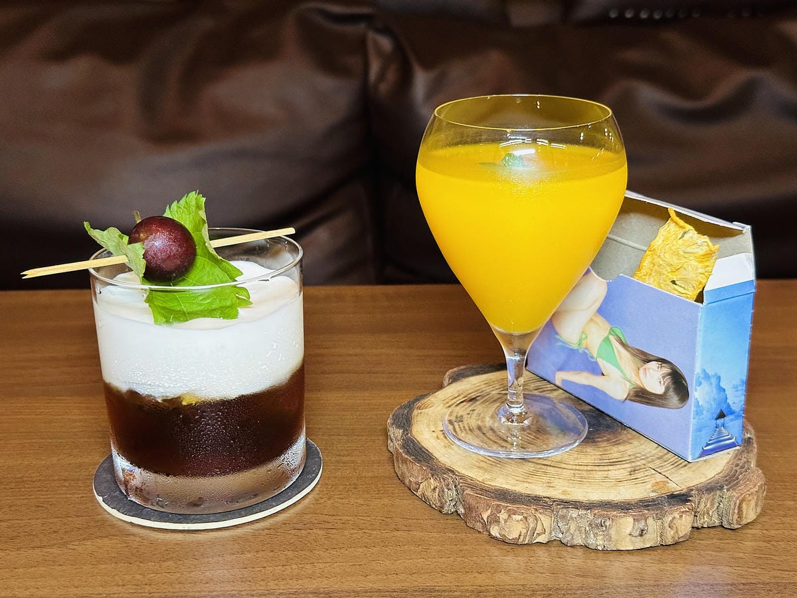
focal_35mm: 48
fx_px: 1105
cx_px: 398
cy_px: 299
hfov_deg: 39.7
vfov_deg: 30.3
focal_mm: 6.86
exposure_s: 1/40
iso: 500
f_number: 1.78
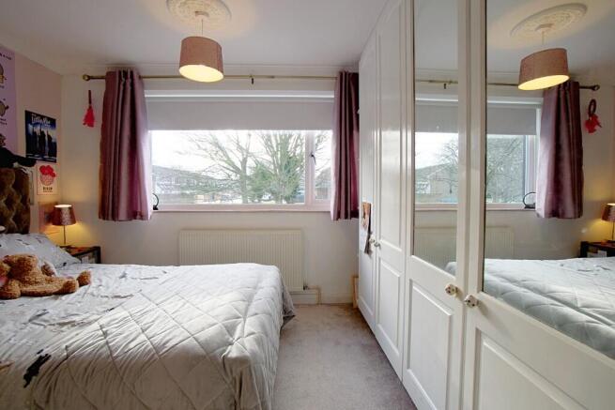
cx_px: 308
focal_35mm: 15
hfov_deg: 100.4
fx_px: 256
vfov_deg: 77.4
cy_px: 205
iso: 125
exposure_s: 1/160
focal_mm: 10
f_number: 4
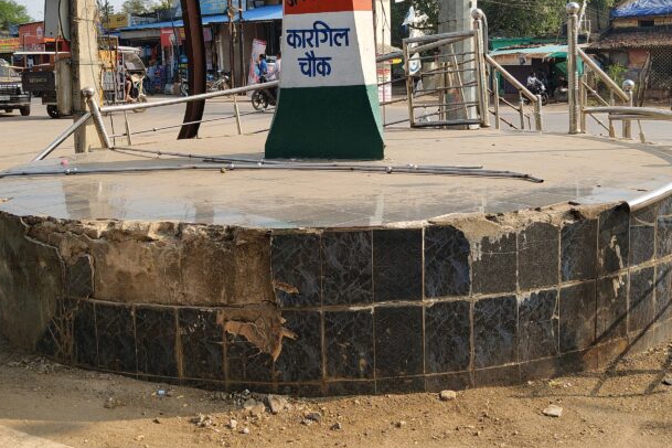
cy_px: 142
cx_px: 354
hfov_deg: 46.4
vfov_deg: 31.6
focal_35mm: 42
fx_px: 784
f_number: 1.8
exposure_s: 1/2912
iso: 50
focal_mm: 5.59
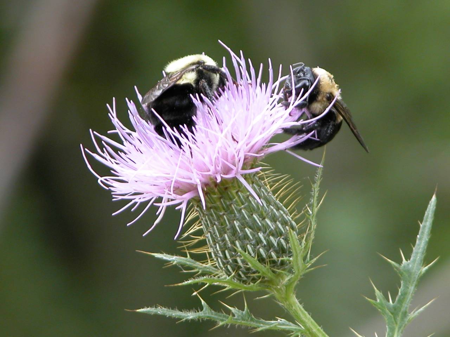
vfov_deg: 5.3
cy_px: 168
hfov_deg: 7.1
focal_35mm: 280
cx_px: 225
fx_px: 3640
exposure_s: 1/48.1
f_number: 4.2
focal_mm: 71.2
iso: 100
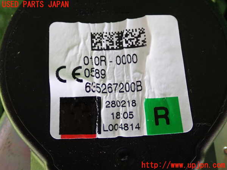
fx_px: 380
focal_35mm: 58
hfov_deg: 33.2
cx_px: 114
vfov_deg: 25.2
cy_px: 85
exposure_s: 1/60
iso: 200
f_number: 3.5
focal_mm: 10.35
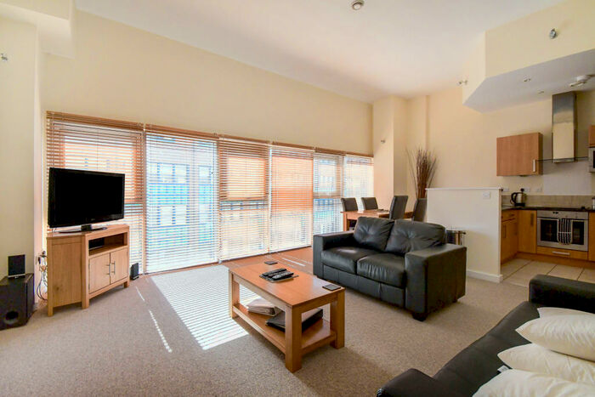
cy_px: 198
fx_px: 248
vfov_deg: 77.4
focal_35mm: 15
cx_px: 298
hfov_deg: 100.4
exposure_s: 1/500
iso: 2500
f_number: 7.1
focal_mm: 10
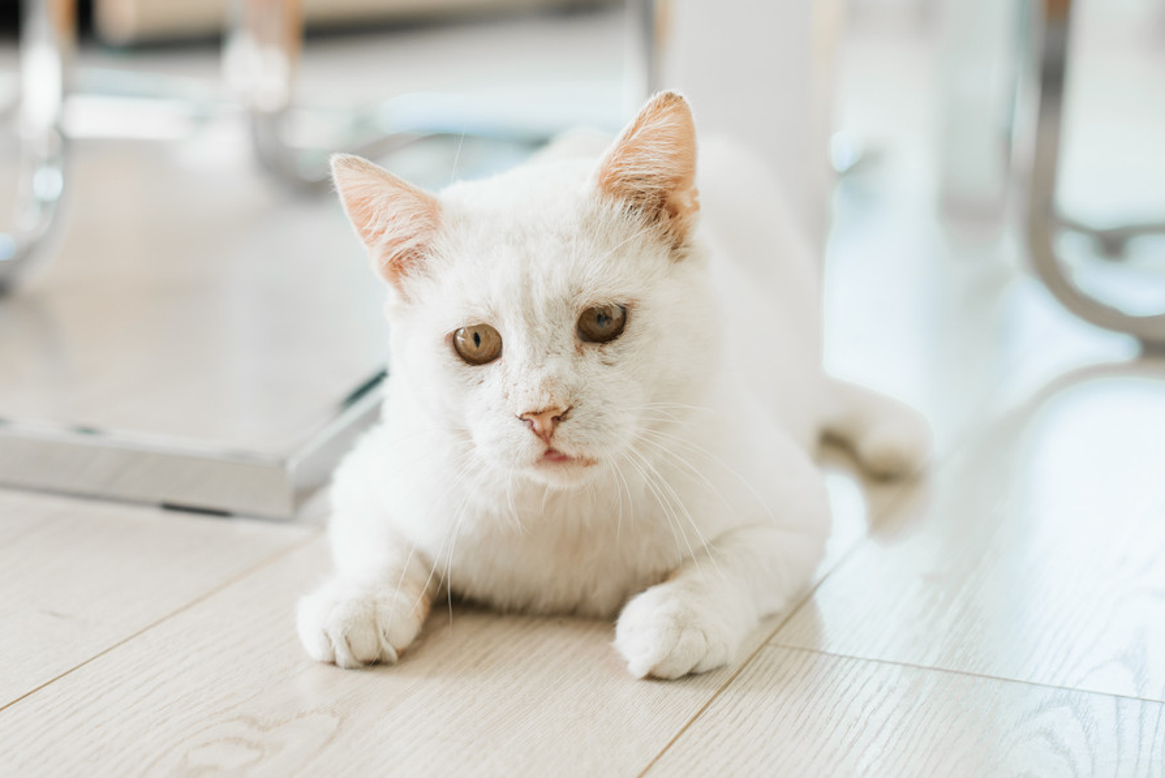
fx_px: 2169
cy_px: 360
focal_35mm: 67
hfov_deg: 30.0
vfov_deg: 20.3
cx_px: 494
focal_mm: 50
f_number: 2.8
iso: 160
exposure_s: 1/160
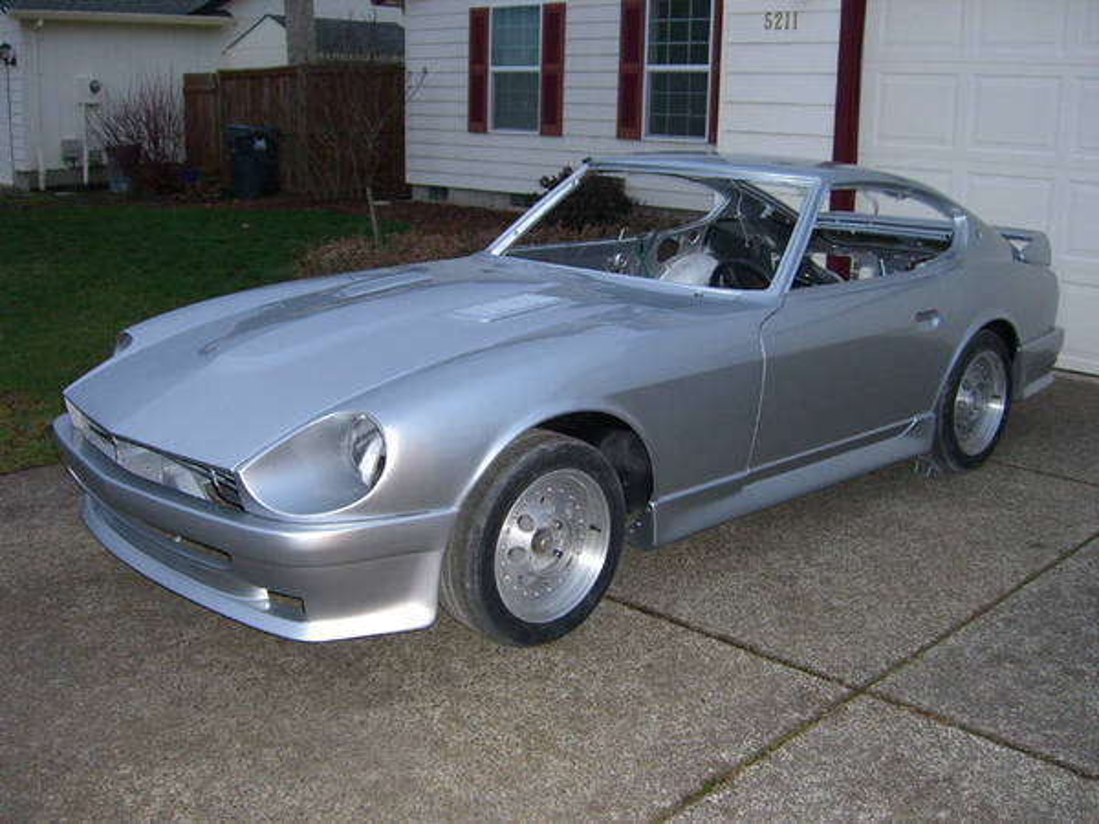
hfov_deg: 49.0
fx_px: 1206
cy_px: 412
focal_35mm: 38
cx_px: 550
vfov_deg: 37.7
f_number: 2.8
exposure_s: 1/60
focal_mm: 7.9
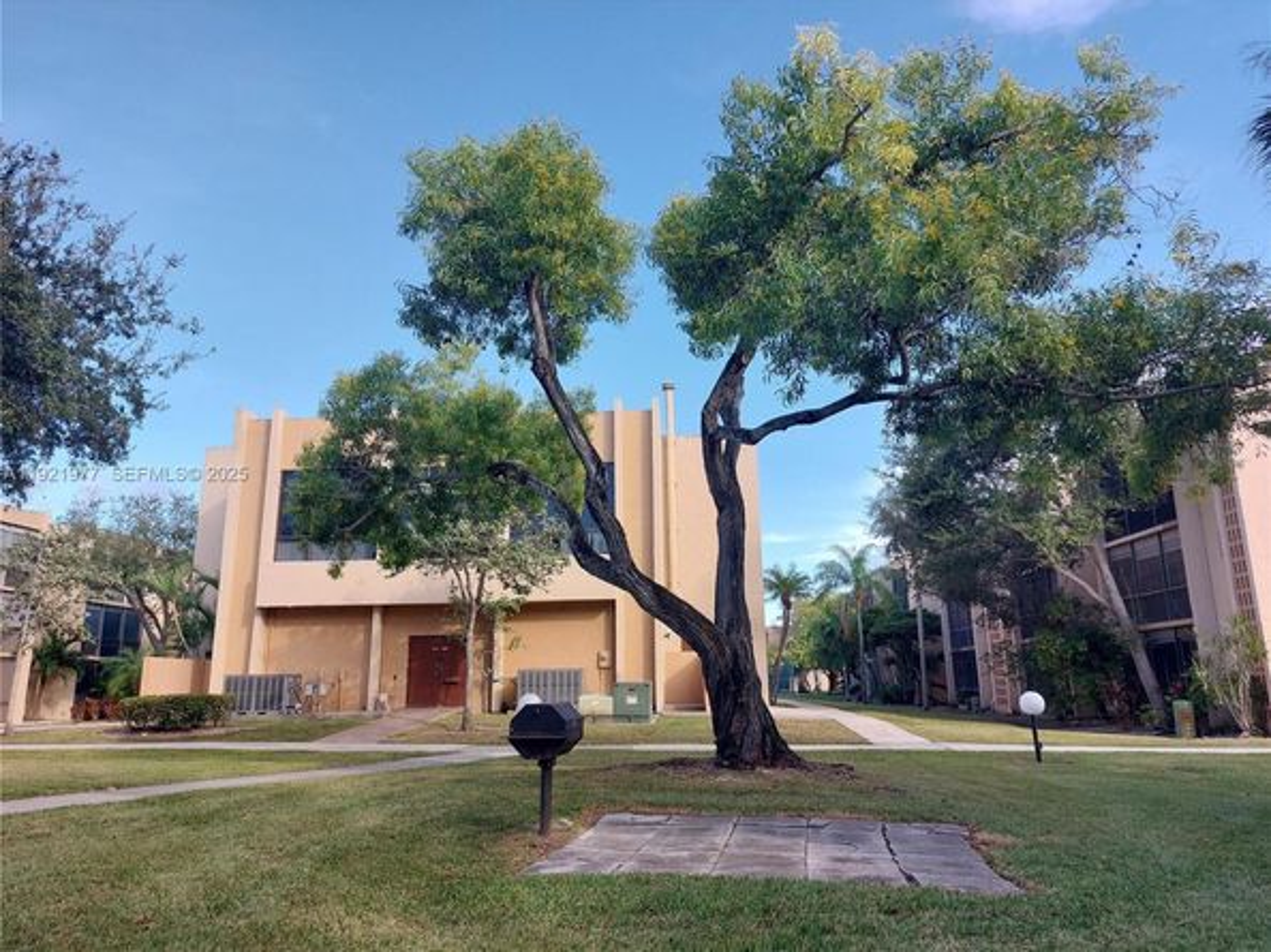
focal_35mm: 24
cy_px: 476
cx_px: 636
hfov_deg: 71.6
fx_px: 881
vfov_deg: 56.8
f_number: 1.8
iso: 25
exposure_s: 1/295
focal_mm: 5.23
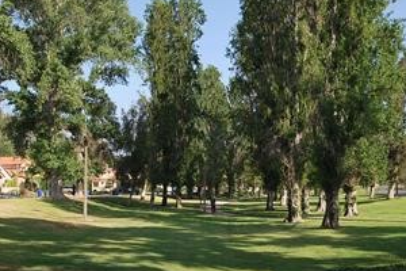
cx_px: 217
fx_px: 609
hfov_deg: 36.9
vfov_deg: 25.0
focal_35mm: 54
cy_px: 176
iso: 100
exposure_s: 1/160
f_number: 6.3
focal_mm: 24
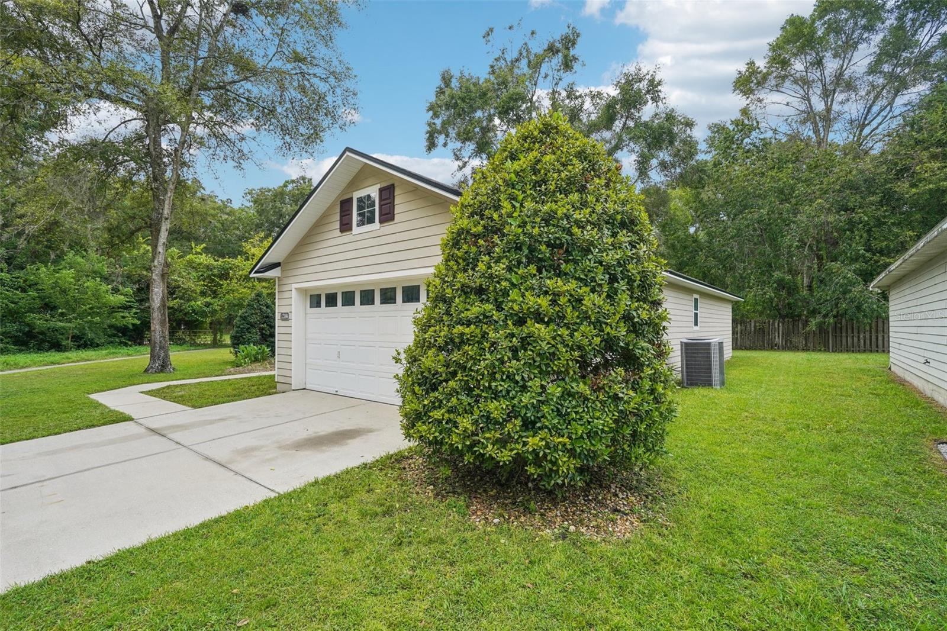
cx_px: 474
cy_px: 316
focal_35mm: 16
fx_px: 421
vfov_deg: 73.7
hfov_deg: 96.7
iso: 100
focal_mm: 16
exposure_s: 1/90
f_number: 8
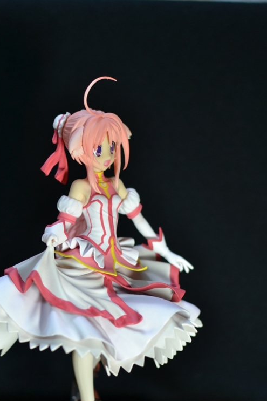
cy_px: 260
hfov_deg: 19.2
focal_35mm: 71
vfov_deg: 28.4
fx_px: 787
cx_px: 94
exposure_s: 1/40
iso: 200
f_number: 2.8
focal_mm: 35
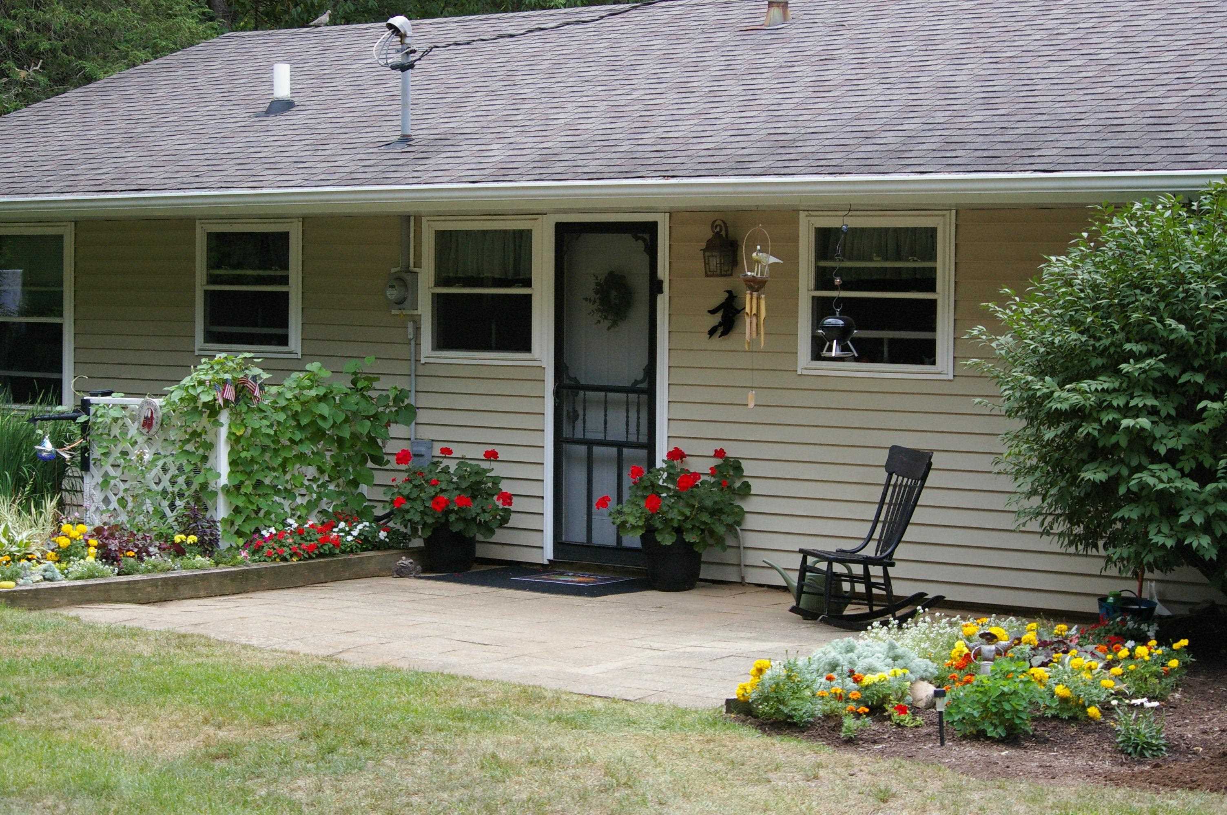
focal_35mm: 82
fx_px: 2809
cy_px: 408
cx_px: 614
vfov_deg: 16.5
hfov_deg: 24.6
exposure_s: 1/45
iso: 800
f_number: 5.6
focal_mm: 55
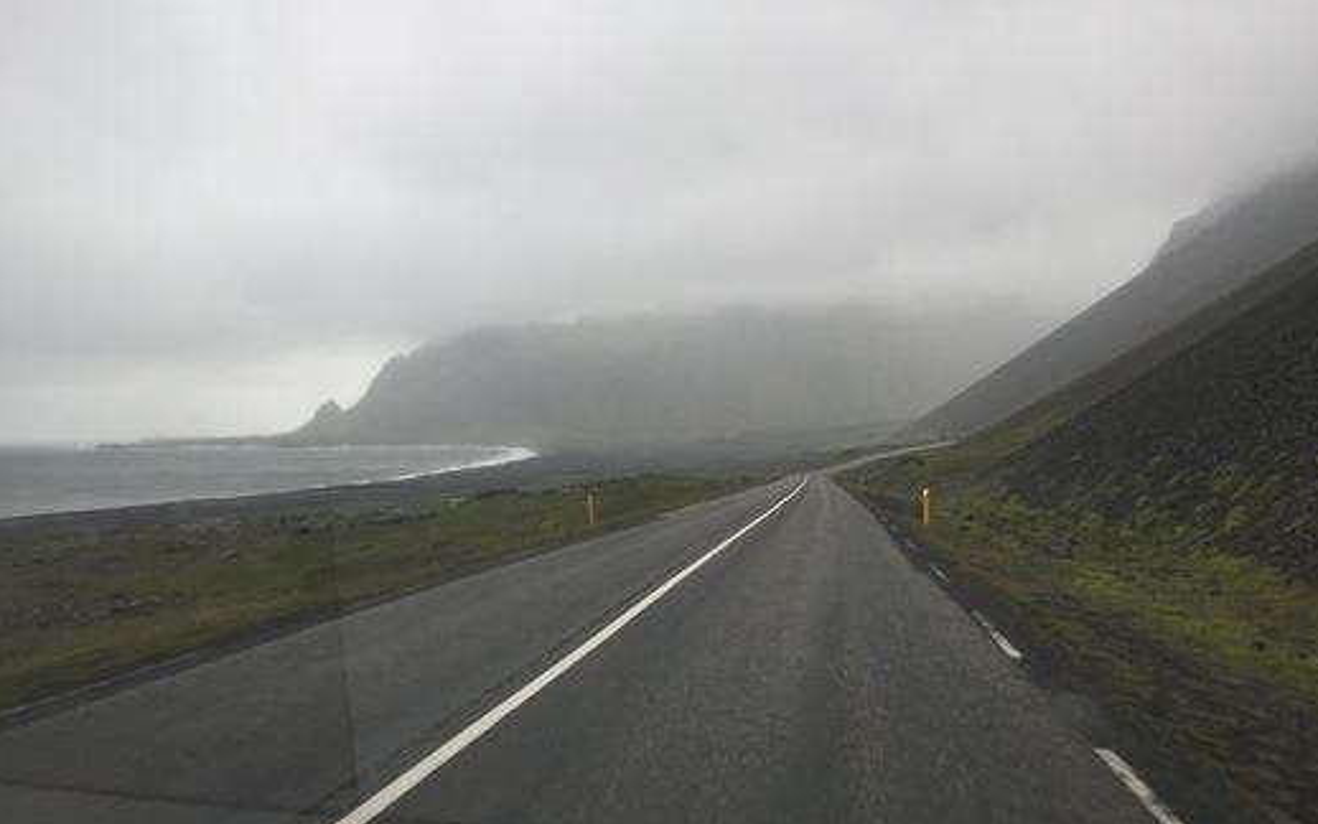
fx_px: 1365
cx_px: 725
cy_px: 361
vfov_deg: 33.6
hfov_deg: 51.4
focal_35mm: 38
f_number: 2.2
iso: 32
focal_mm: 4.15
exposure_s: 1/179
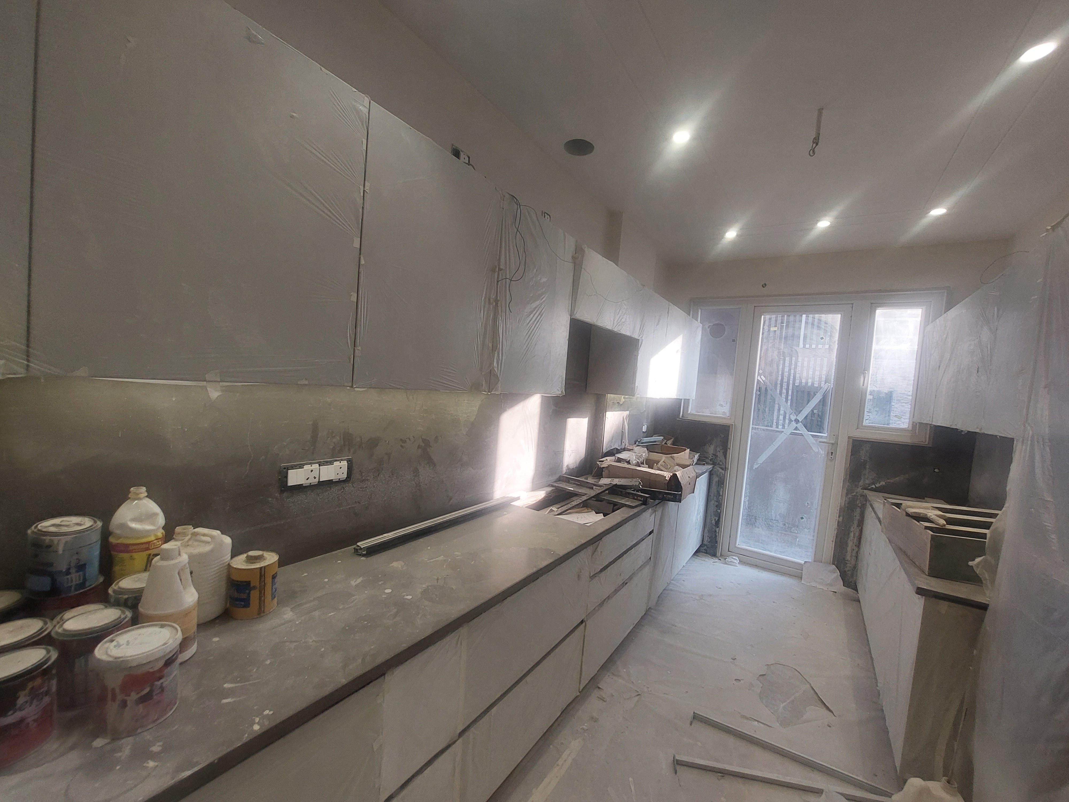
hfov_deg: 106.2
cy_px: 401
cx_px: 534
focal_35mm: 13
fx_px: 401
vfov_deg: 89.9
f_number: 2.2
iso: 80
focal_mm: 1.74
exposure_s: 1/100
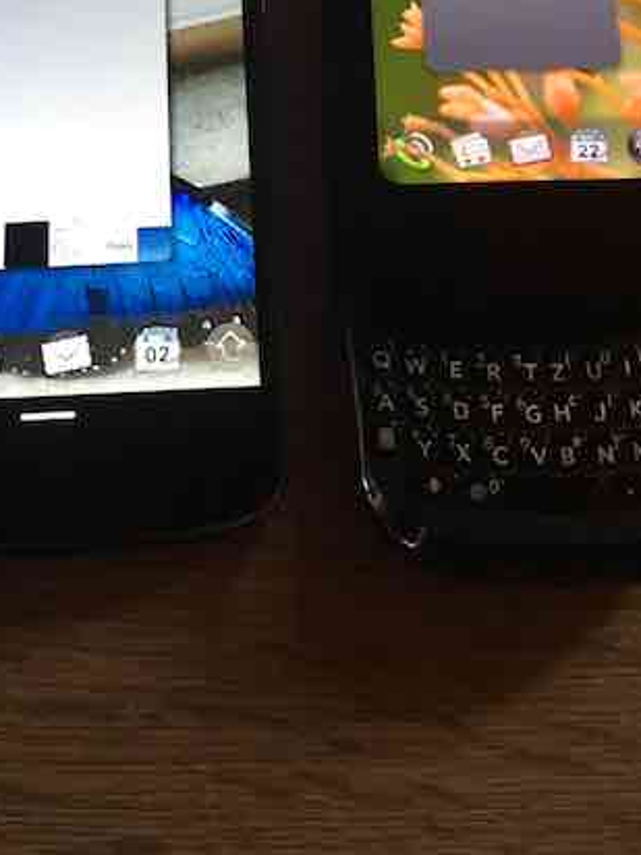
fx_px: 1160
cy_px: 190
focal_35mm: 47
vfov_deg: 39.1
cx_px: 243
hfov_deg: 30.8
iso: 125
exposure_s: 1/33
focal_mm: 4.15
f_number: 2.2
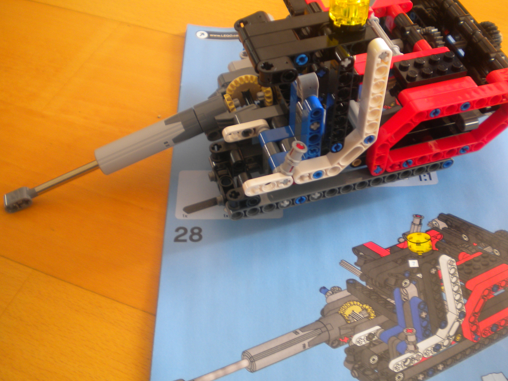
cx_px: 281
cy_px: 182
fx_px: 616
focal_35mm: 42
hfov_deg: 44.7
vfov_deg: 34.3
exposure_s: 1/7.9
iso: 88
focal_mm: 6.3
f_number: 3.1
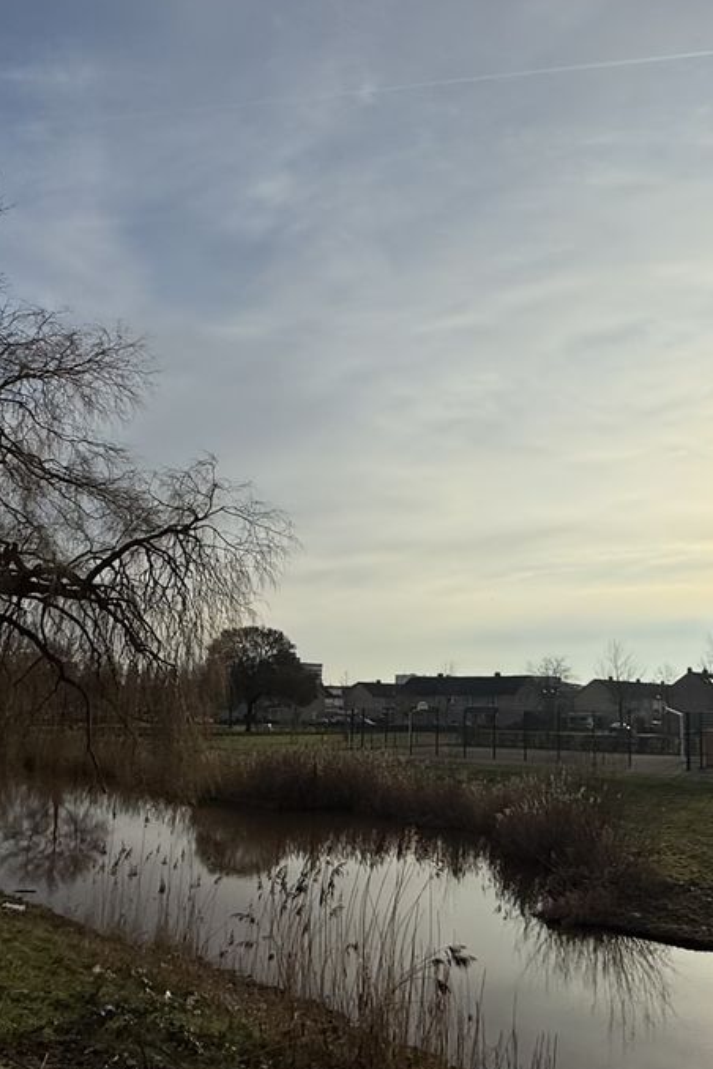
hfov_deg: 54.9
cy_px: 588
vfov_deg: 78.4
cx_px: 524
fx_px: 654
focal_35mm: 22
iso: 40
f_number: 2.2
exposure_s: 1/6173
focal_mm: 2.22
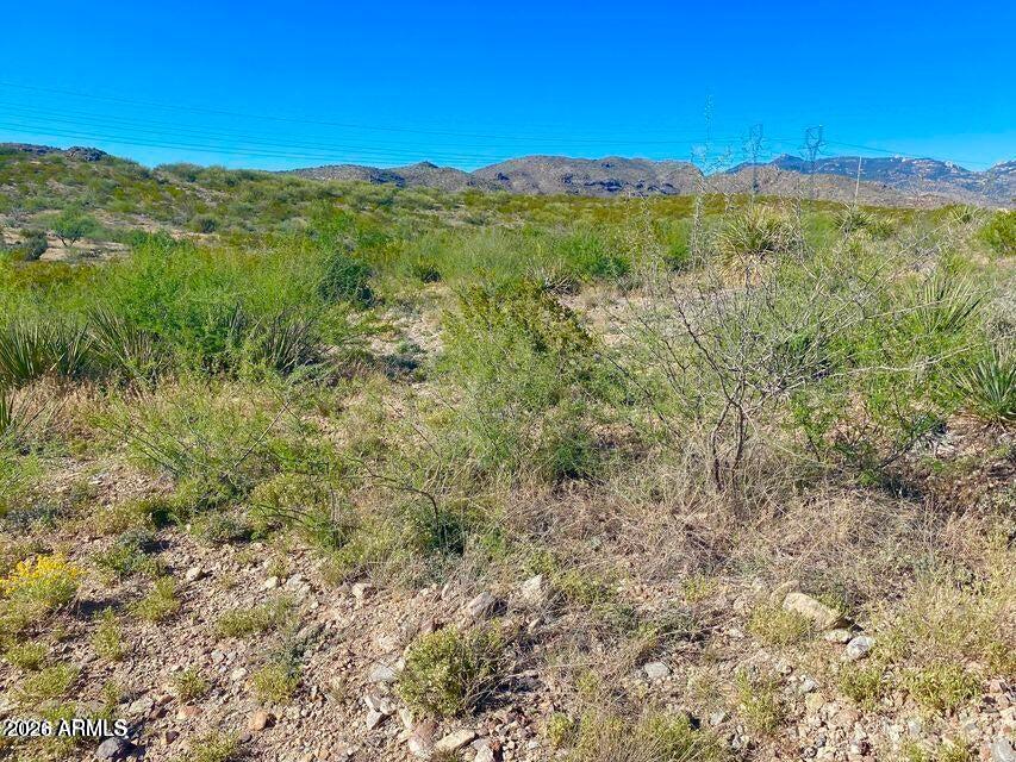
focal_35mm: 26
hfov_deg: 67.3
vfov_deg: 53.1
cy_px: 381
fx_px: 763
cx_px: 508
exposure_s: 1/2513
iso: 32
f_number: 1.8
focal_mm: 4.25
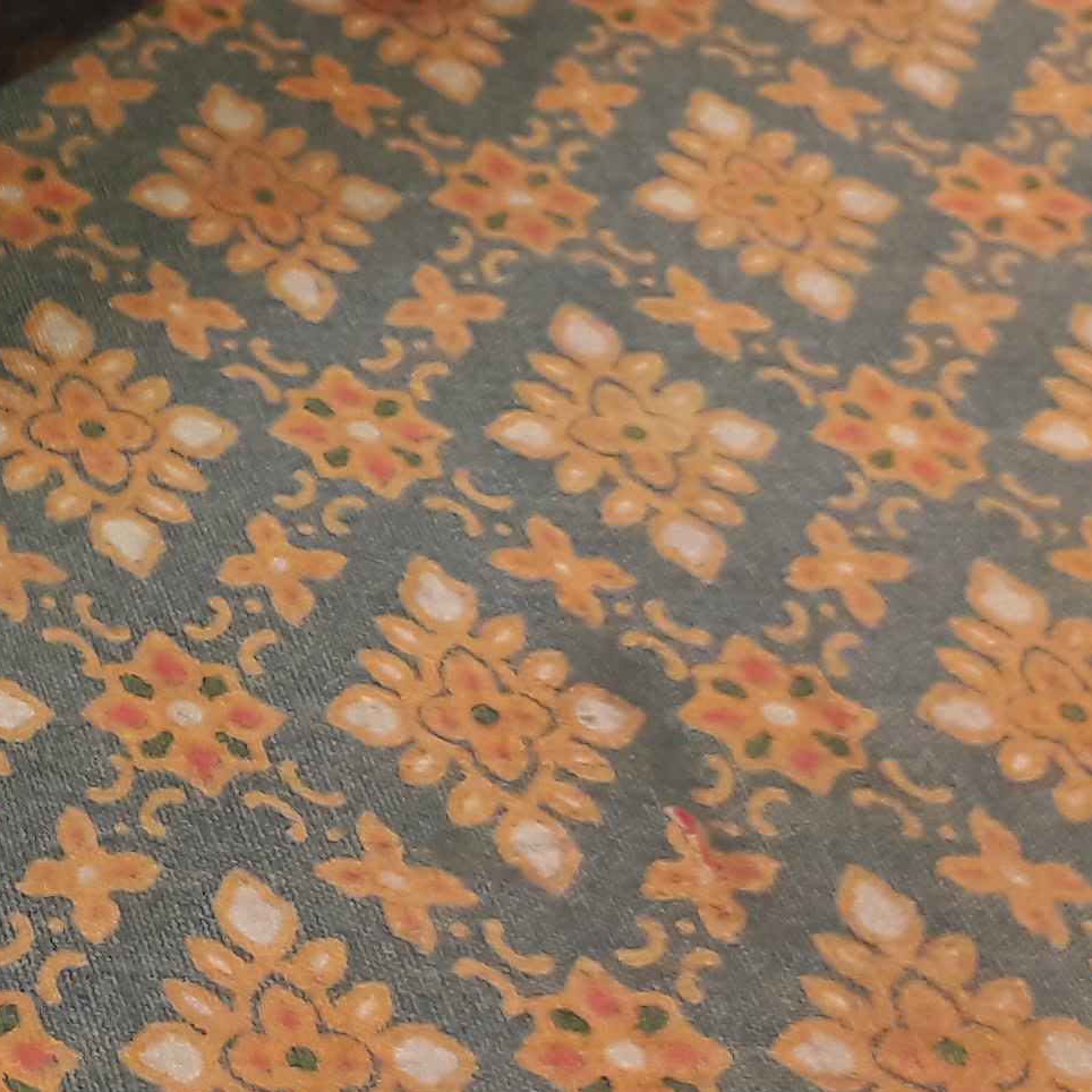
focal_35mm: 106
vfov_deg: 16.1
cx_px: -1031
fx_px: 3783
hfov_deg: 14.1
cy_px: -5
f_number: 1.9
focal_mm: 3.7
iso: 64
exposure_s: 1/33
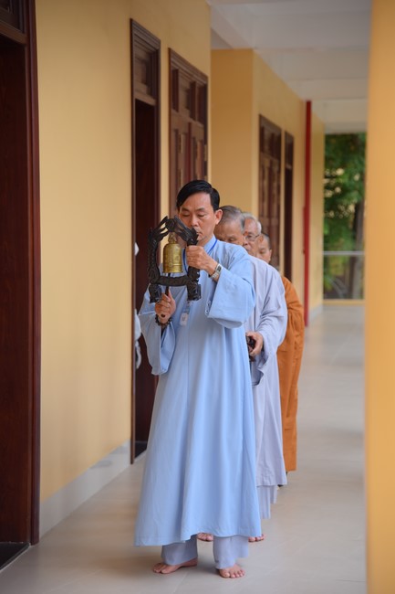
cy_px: 297
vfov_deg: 22.1
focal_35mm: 92
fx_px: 1515
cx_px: 198
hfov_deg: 14.9
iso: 160
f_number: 4.5
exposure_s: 1/125
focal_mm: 92
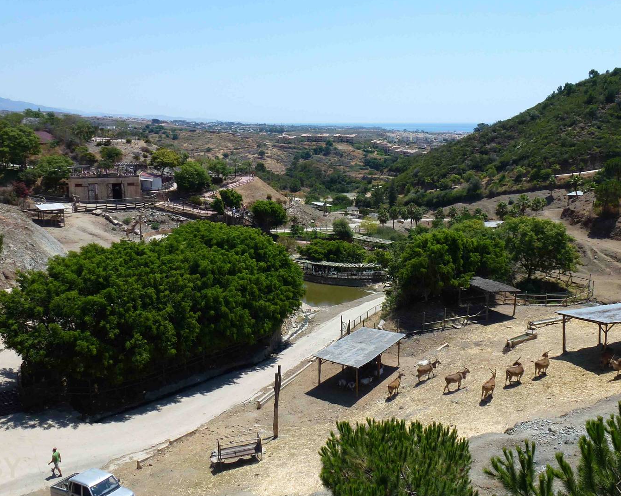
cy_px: 227
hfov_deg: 62.2
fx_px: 515
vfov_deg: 51.5
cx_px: 317
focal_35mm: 28
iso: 100
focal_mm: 4.3
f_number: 4
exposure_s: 1/800
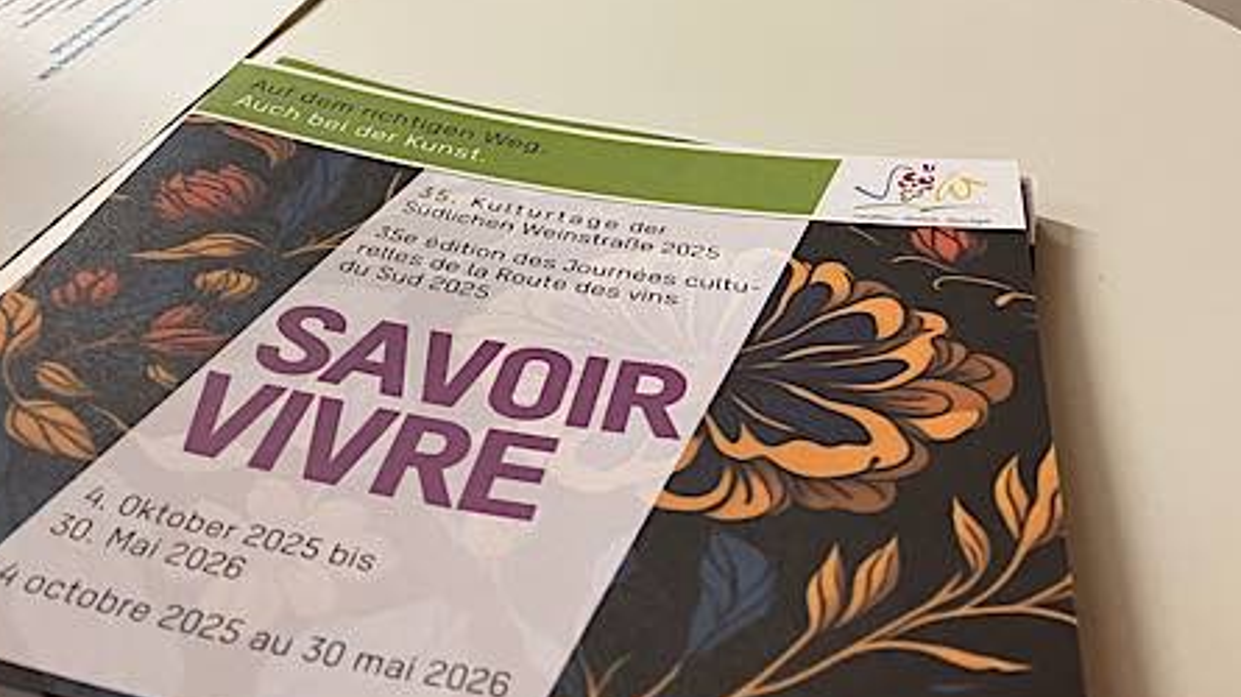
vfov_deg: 22.7
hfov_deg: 42.9
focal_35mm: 48
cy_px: -159
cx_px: 559
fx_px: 1579
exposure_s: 1/60
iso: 160
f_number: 1.8
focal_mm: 3.99
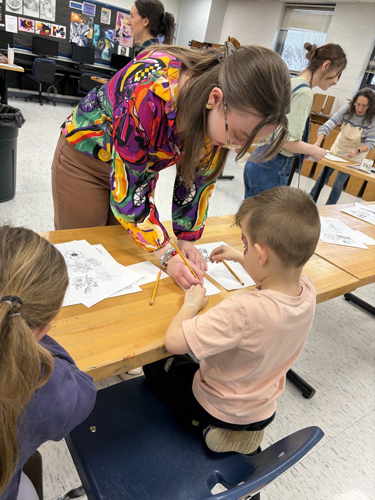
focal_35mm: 26
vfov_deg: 67.3
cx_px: 188
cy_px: 250
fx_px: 376
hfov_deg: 53.1
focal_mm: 5.96
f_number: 1.6
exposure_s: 1/120
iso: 125
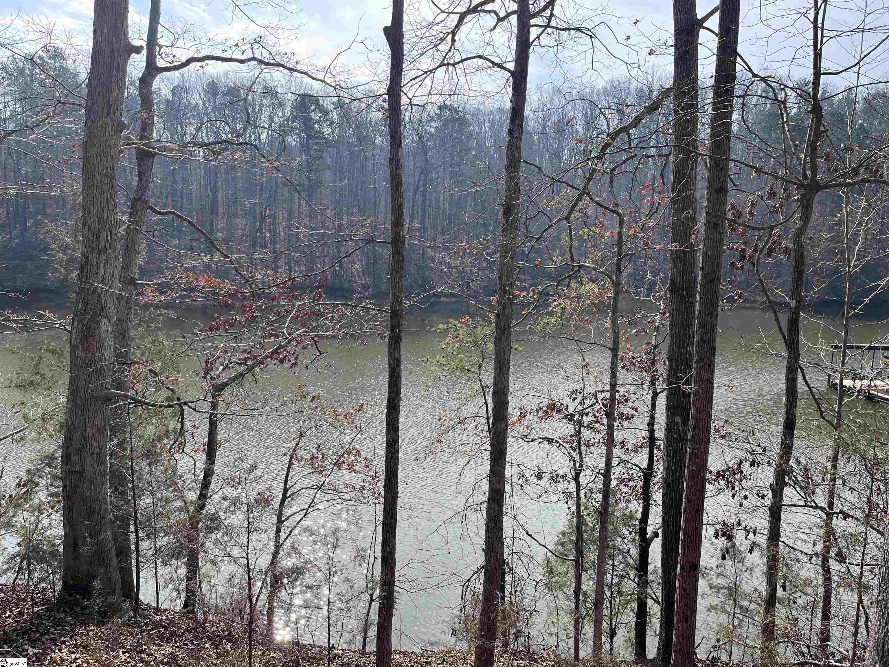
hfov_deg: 67.3
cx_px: 444
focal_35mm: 26
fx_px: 668
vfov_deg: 53.1
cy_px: 334
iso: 50
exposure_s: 1/1776
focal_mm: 5.1
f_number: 1.6
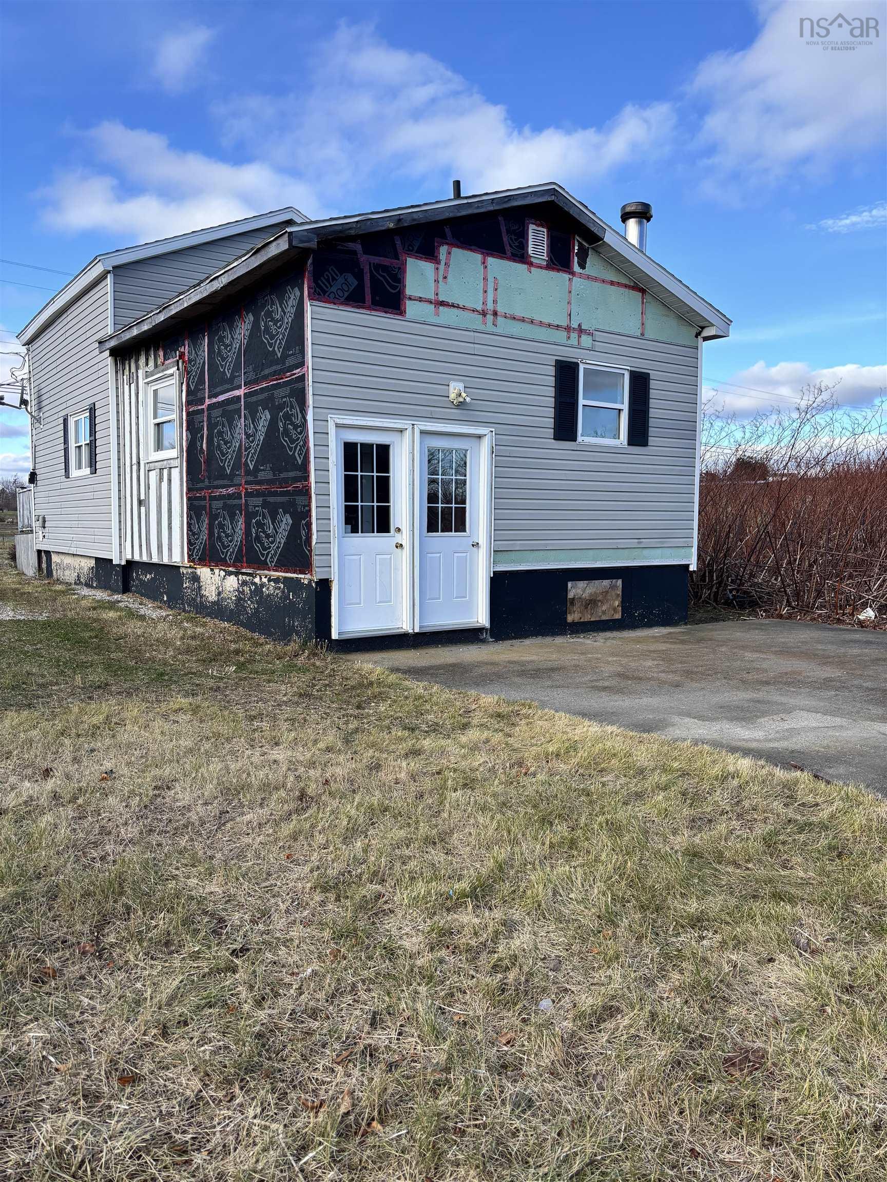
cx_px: 444
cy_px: 591
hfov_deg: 53.1
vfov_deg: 67.3
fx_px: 888
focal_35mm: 26
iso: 50
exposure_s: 1/1279
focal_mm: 5.96
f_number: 1.6
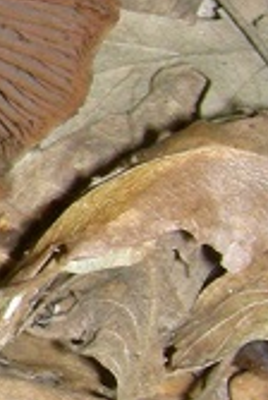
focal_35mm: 189
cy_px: 120
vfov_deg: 10.8
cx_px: -579
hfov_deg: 6.5
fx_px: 2102
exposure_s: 1/60.1
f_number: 6.8
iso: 50
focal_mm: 6.3
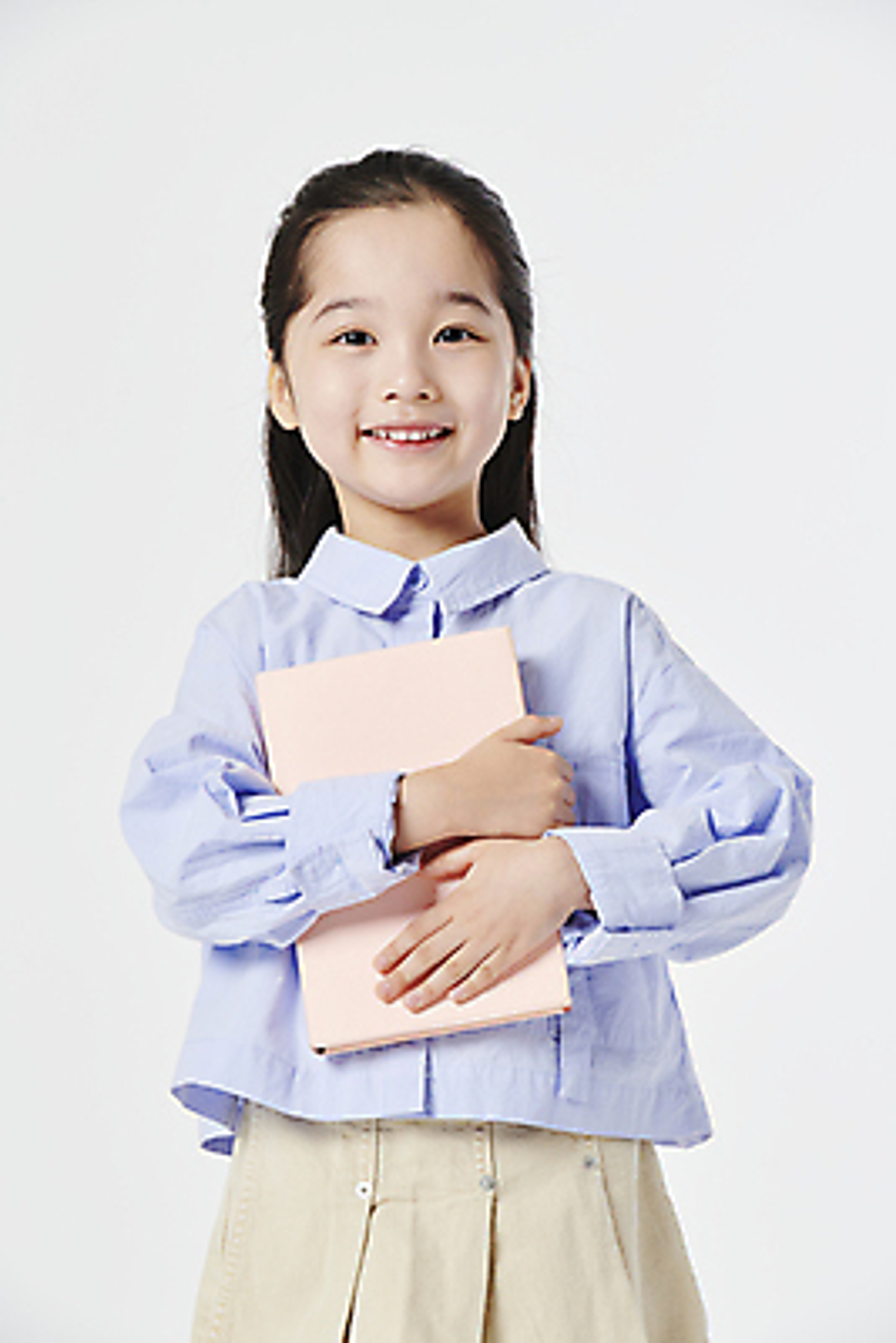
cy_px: 672
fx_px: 5968
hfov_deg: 8.6
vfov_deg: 12.8
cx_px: 448
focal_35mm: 160
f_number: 11
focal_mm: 160
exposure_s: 1/125
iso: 100
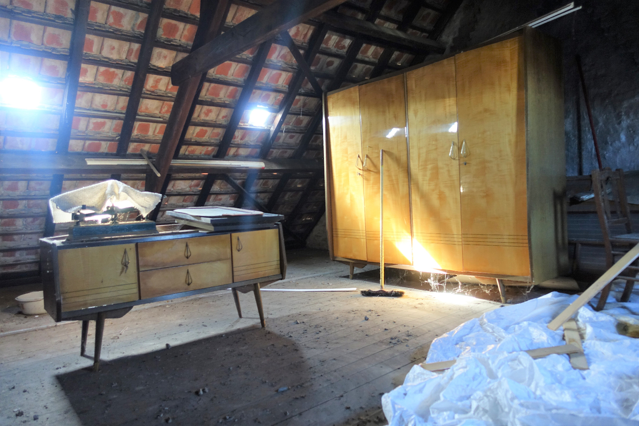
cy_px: 213
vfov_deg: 53.1
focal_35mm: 24
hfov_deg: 73.7
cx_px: 320
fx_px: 426
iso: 400
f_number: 1.8
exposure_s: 1/30
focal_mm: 8.8
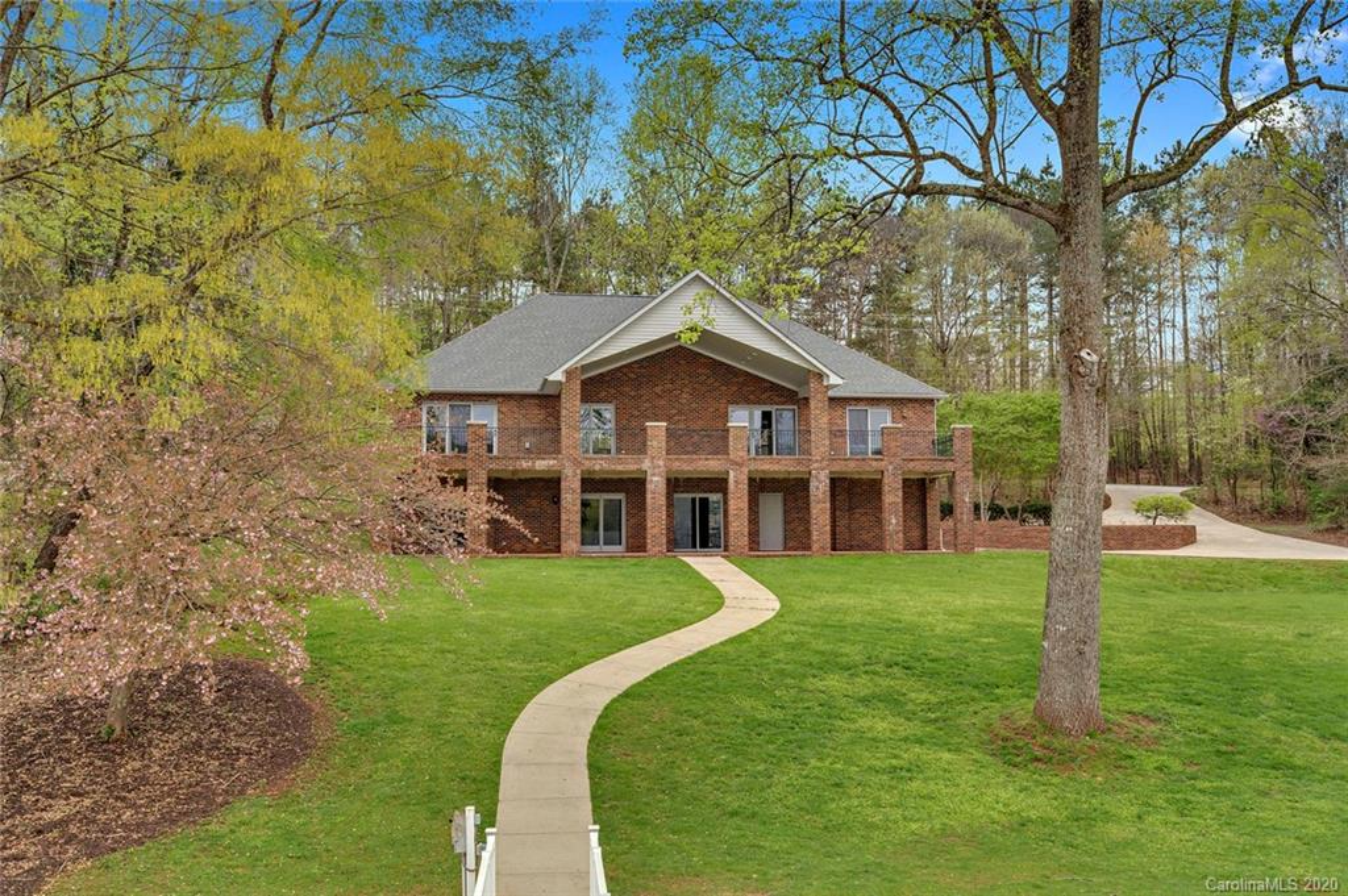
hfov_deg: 54.5
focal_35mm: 35
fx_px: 1309
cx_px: 674
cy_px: 448
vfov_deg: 37.8
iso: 100
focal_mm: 35
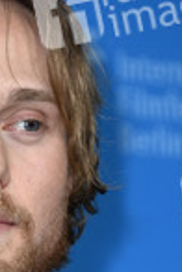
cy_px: 283
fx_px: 6188
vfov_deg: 2.5
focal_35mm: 816
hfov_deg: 1.7
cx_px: -41
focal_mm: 300
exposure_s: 1/250
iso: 1000
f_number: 5.6
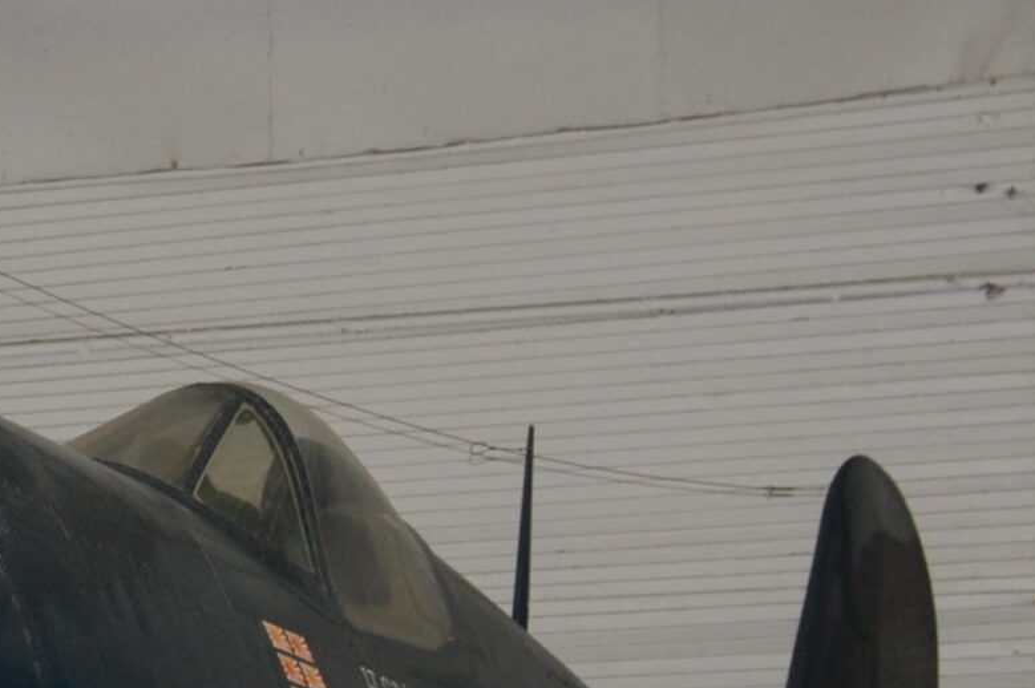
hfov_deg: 14.4
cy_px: 746
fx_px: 3964
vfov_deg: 9.8
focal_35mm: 138
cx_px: -179
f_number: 4.2
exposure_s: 1/60
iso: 640
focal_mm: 28
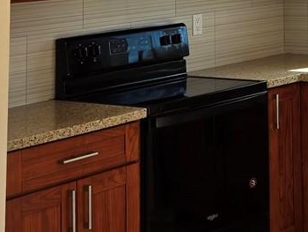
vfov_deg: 13.0
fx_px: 935
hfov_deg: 17.9
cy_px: -161
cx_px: 356
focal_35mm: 105
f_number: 1.8
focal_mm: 5.4
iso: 25
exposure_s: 1/250
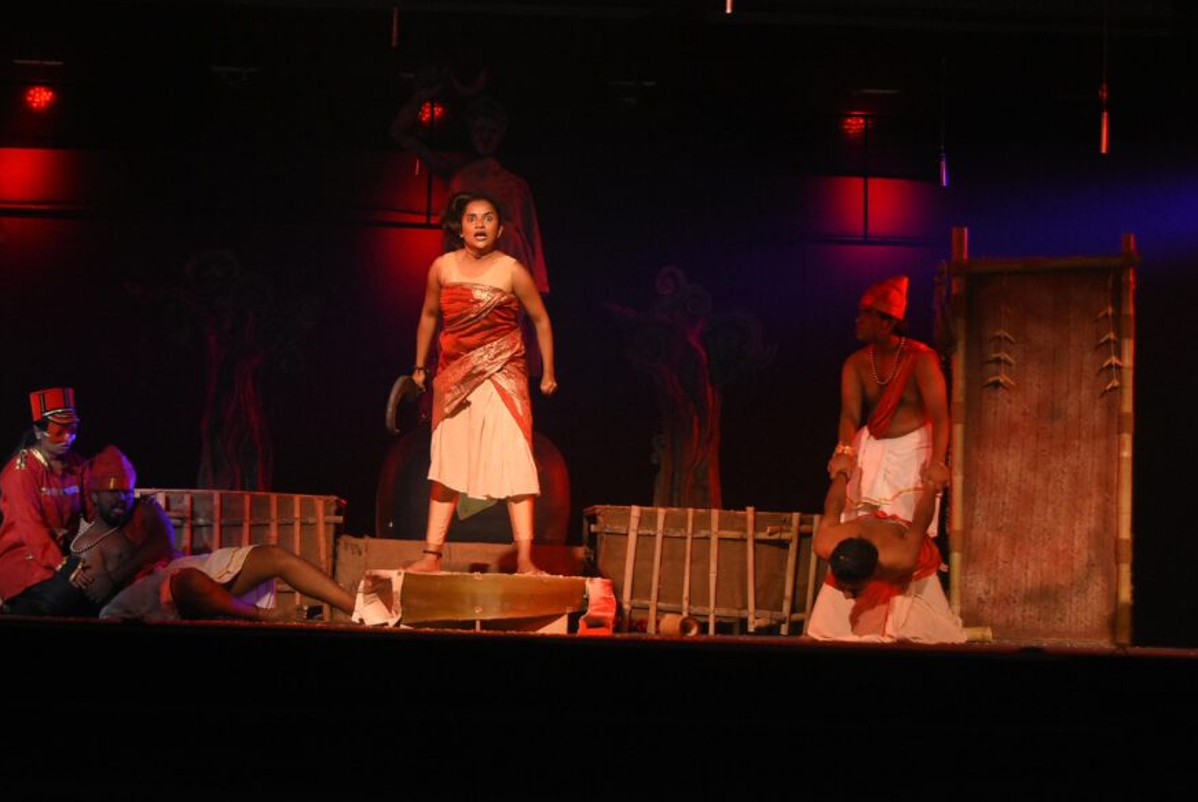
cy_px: 349
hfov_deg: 30.0
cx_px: 527
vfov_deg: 20.4
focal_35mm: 67
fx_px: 2232
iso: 2500
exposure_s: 1/200
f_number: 4.2
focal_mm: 38
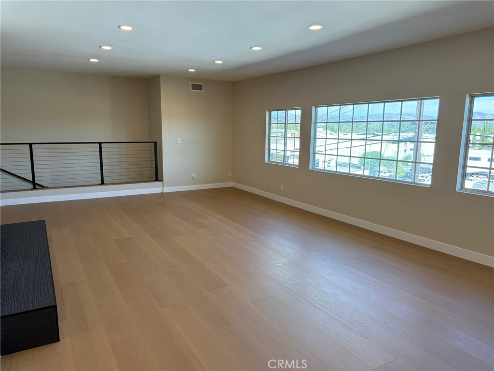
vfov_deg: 56.8
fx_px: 343
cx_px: 247
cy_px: 186
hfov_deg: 71.6
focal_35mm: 24
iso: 125
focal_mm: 6.76
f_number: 1.78
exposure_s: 1/255
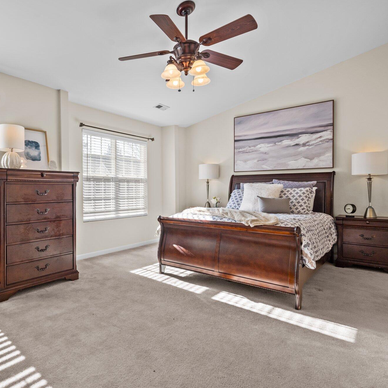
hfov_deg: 70.2
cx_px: 132
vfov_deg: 72.1
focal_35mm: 21
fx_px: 266
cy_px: 199
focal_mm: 16
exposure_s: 1/20
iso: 400
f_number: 8
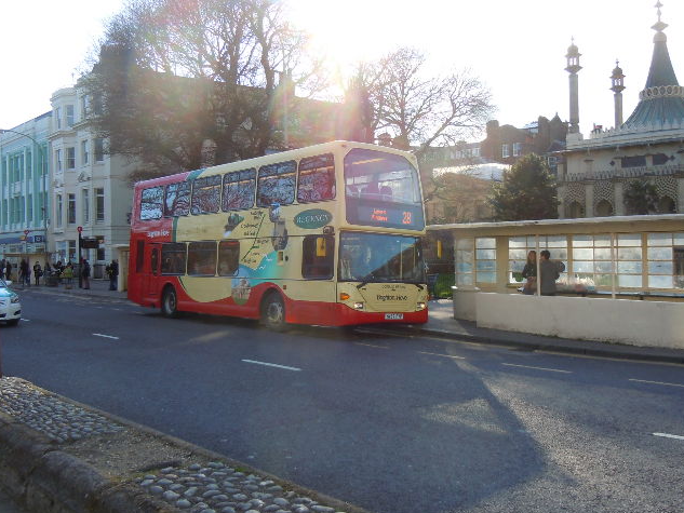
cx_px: 319
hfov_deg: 52.6
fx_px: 692
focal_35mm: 35
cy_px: 239
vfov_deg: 40.7
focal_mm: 5.4
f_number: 3.5
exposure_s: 1/400
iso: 100
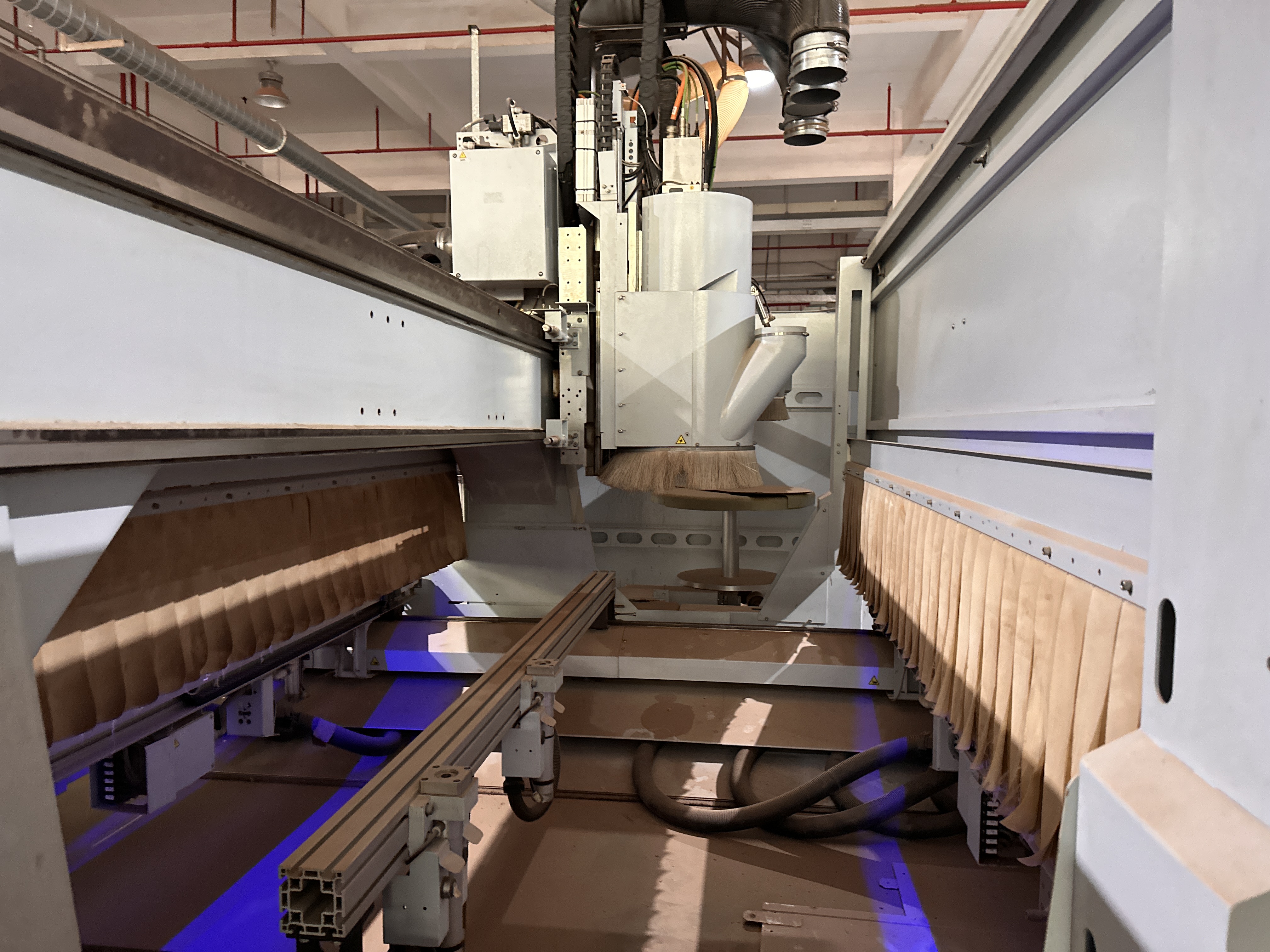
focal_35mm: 24
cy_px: 476
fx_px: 881
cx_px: 635
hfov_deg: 71.6
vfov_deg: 56.8
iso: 800
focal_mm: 6.86
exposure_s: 1/50
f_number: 1.78
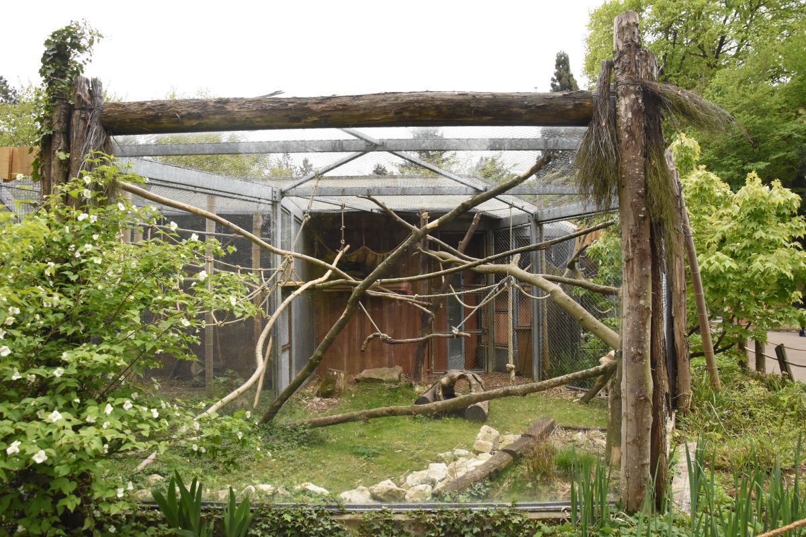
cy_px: 268
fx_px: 537
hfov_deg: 73.7
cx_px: 403
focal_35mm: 24
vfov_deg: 53.1
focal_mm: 16
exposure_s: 1/1600
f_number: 5.6
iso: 1600
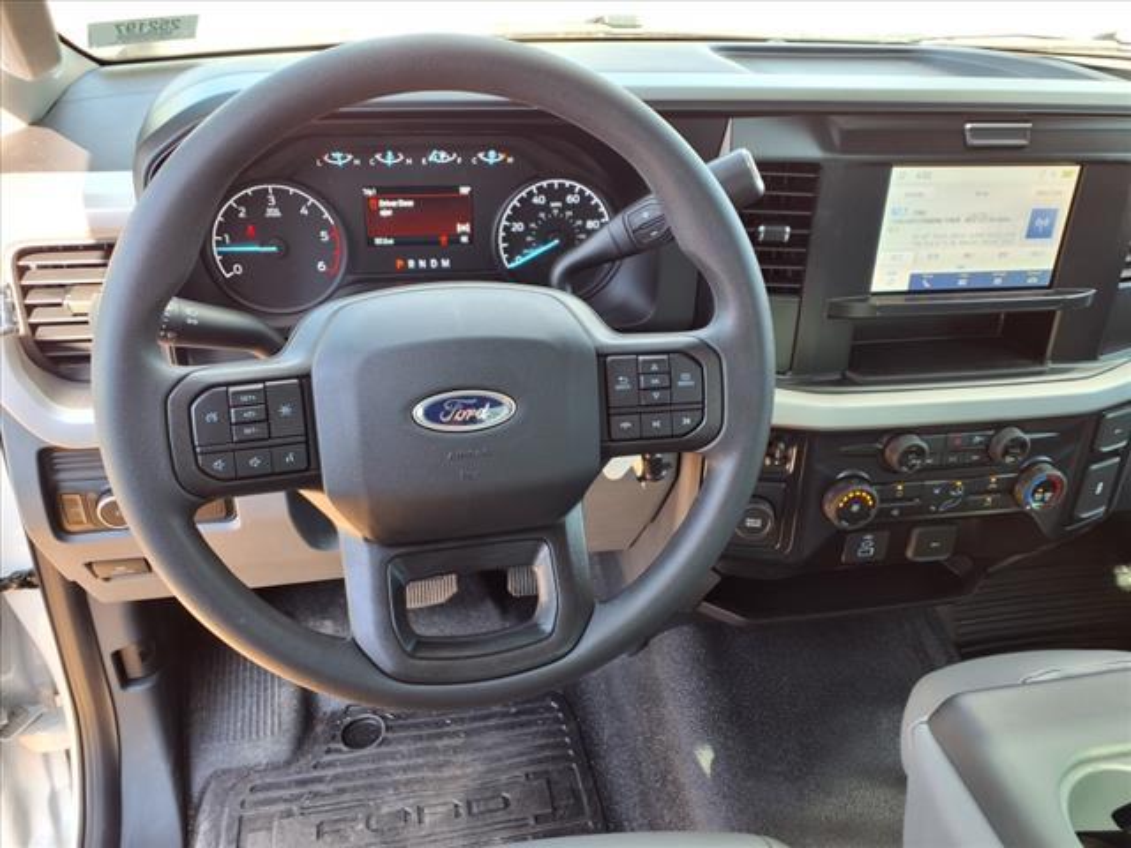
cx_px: 566
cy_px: 424
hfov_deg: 65.3
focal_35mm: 27
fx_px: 882
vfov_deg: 51.4
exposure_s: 1/60.2
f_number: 1.9
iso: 40
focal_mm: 3.58
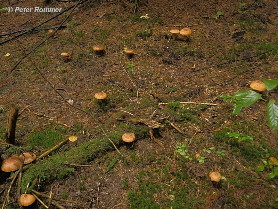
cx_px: 139
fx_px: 297
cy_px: 104
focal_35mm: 37
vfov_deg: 38.7
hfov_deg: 50.1
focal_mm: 6.7
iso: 800
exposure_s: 1/80
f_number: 3.9
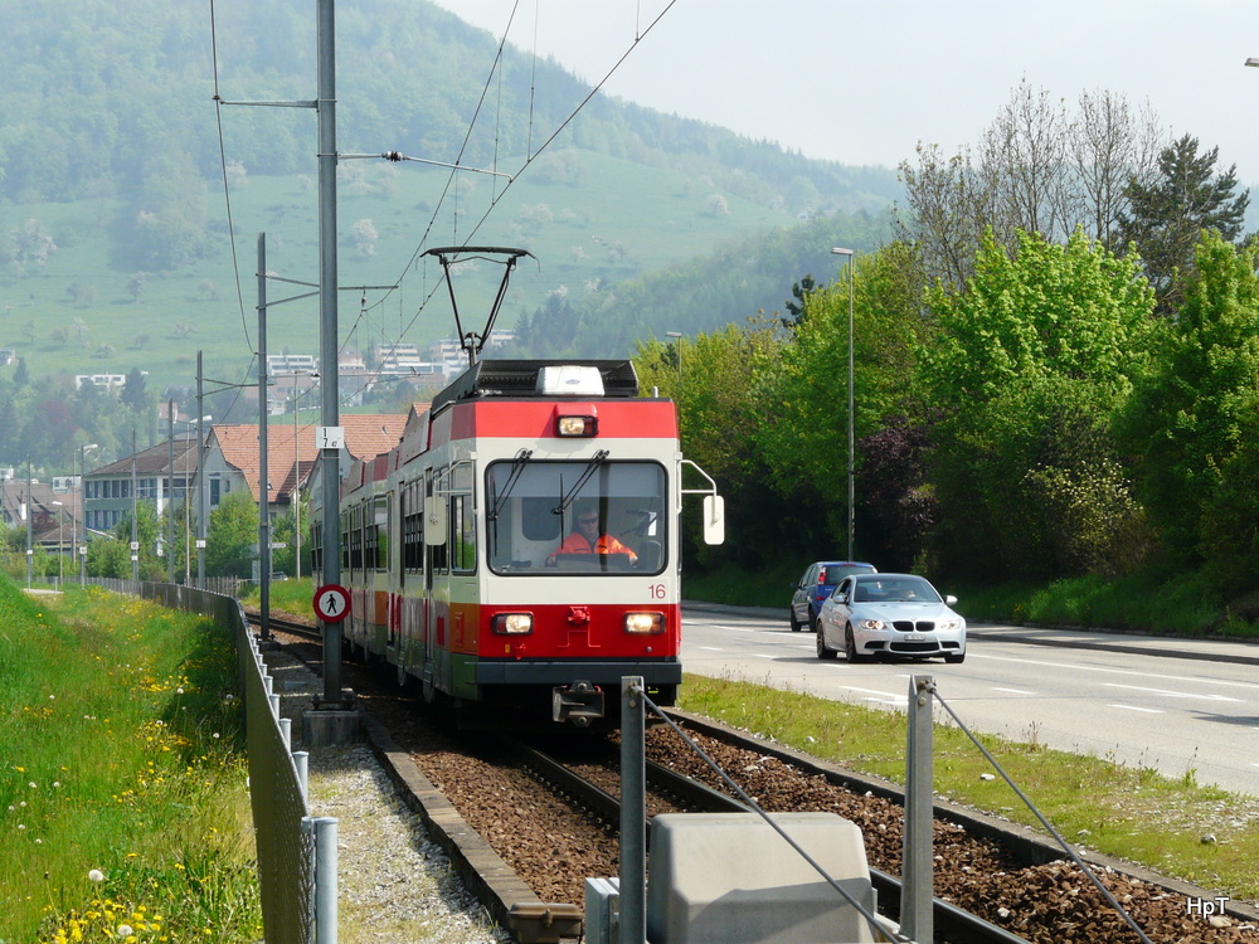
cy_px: 472
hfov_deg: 17.6
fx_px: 4073
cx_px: 630
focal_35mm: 112
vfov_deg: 13.2
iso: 100
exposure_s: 1/250
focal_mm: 18.3
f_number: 5.6
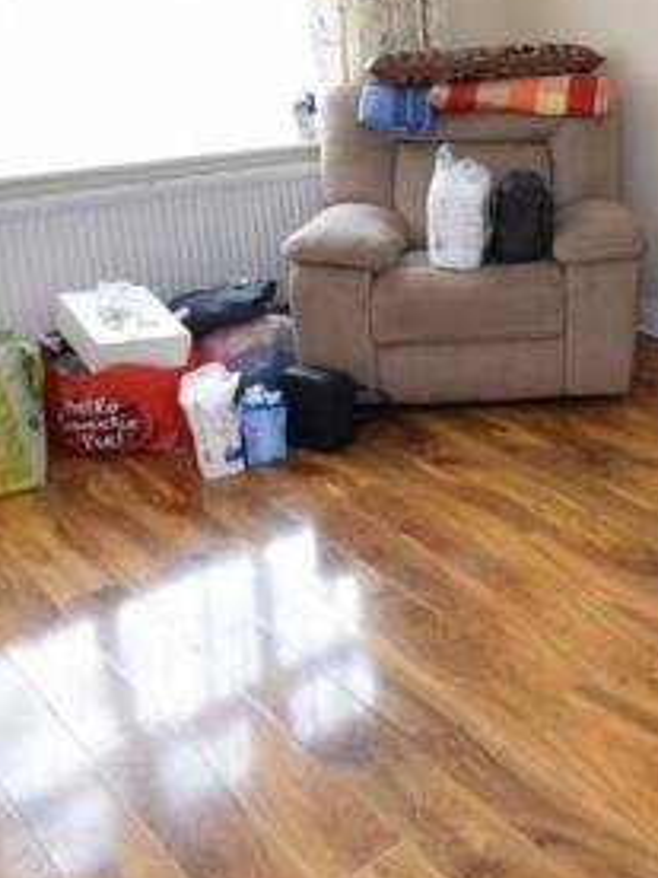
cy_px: 266
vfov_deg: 44.8
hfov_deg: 31.1
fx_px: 1039
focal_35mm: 41
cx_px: 731
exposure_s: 1/100
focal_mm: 12
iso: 400
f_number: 5
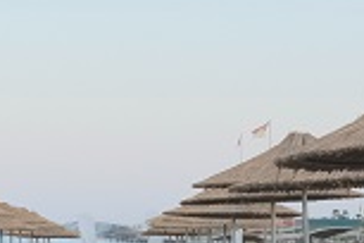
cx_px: -43
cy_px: 241
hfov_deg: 11.4
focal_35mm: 177
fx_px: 1790
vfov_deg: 7.7
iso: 2000
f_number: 13
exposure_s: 1/125
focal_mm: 20.3
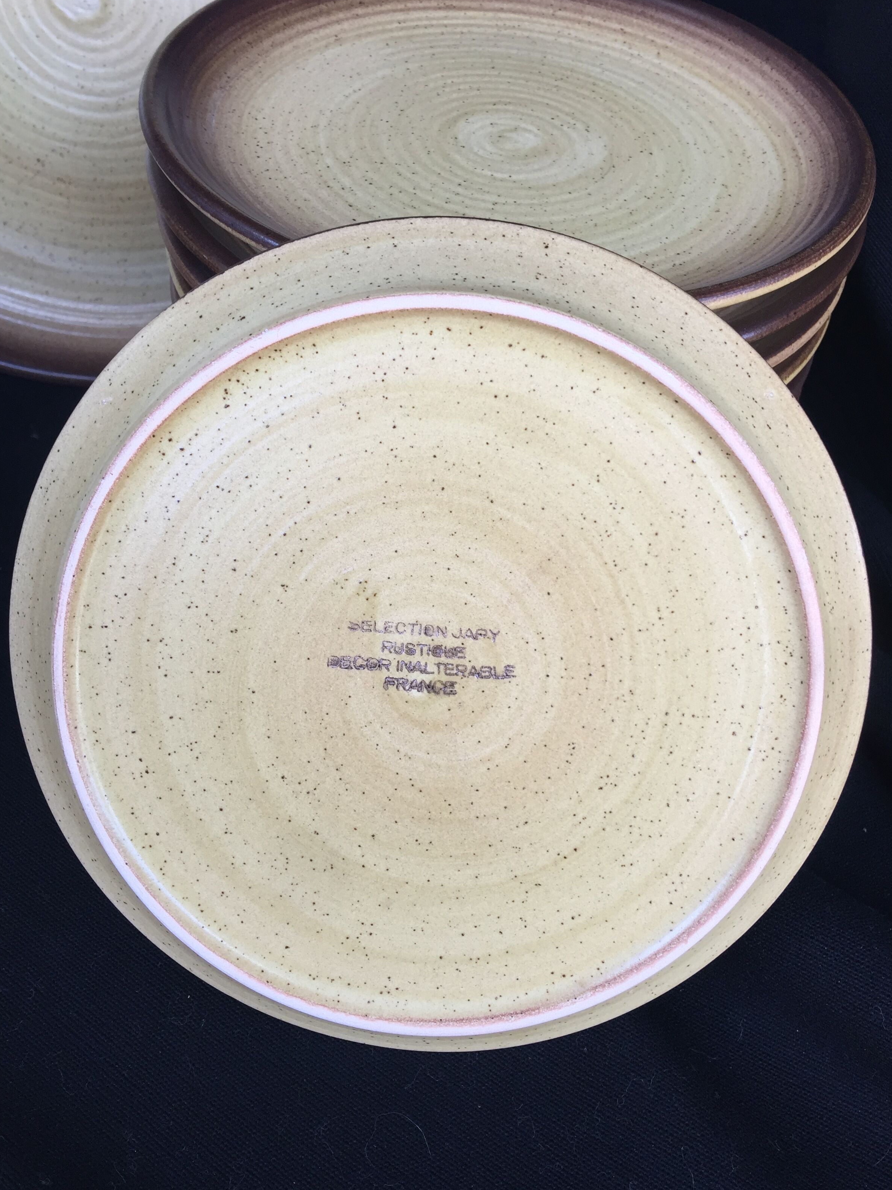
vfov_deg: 60.0
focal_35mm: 30
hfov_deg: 46.8
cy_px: 592
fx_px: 1031
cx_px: 452
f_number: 2.2
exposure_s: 1/100
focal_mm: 4.15
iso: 40
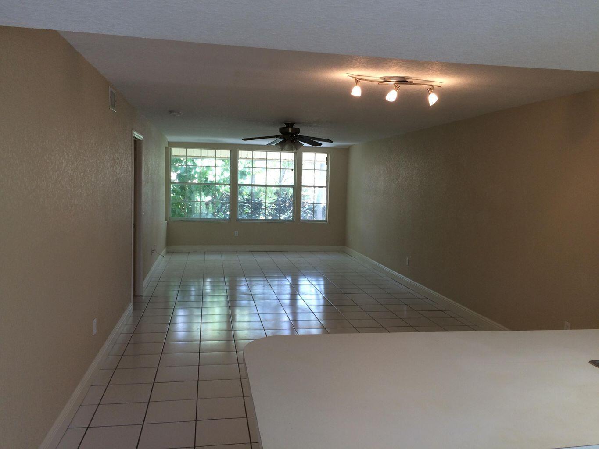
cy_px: 224
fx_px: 502
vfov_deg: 48.2
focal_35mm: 29
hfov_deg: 61.7
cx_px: 300
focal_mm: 4.15
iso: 40
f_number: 2.2
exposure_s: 1/60
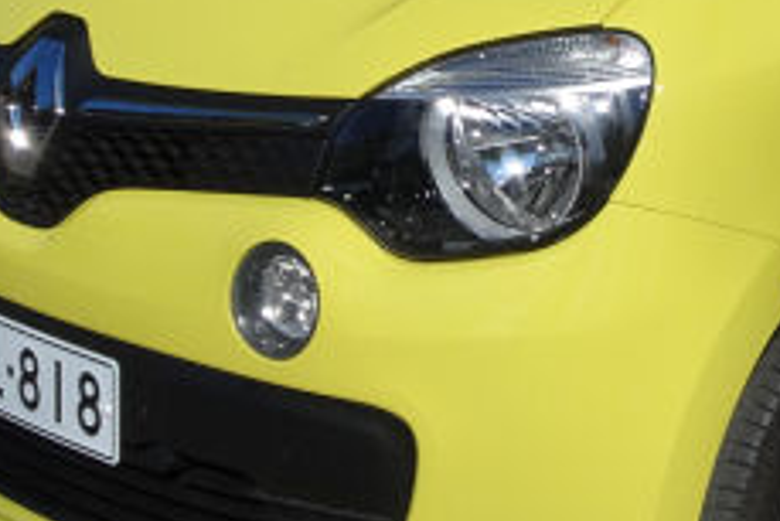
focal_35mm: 109
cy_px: -92
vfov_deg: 12.3
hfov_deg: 18.2
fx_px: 2363
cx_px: 800
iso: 80
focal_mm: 5.09
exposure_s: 1/1600
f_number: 4
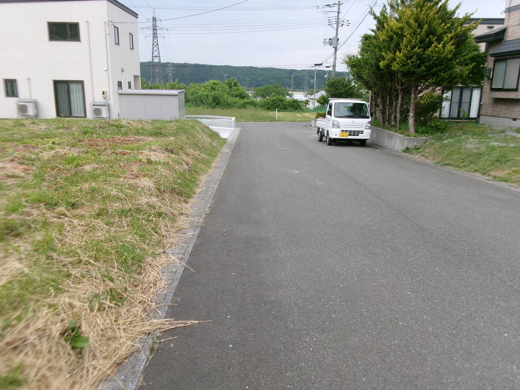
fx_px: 421
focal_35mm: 28
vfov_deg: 49.7
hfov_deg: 63.4
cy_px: 195
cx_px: 260
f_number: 3.9
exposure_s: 1/200
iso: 100
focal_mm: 5.1
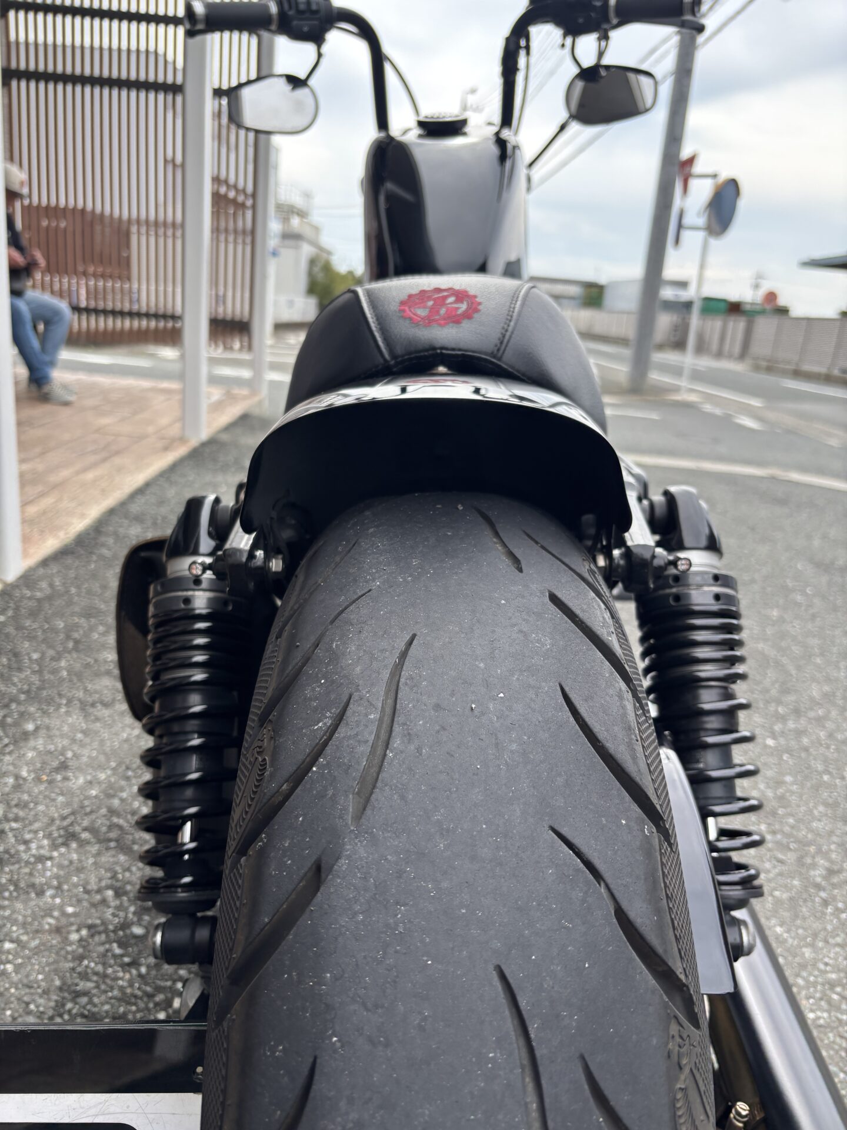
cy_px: 565
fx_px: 848
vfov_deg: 67.3
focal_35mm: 26
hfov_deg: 53.1
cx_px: 424
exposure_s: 1/722
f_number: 1.6
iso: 50
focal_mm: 5.96
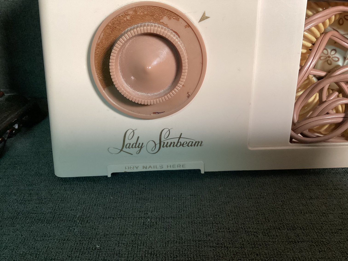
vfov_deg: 45.4
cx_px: 174
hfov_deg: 58.3
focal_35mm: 31
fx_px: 312
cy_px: 130
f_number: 2.4
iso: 320
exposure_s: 1/60
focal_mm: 3.3
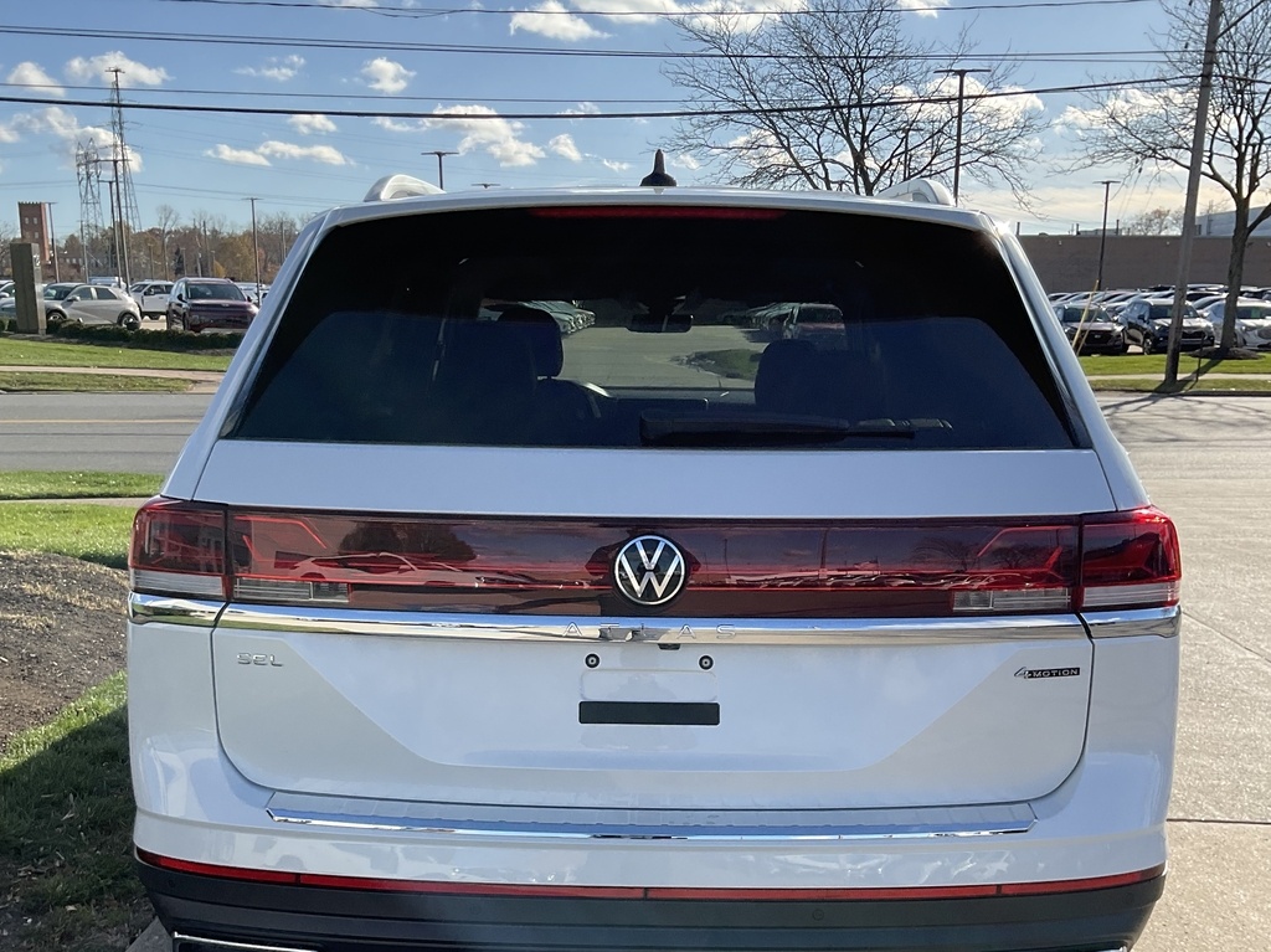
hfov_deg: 61.7
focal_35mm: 29
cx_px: 636
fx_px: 1064
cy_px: 476
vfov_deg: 48.2
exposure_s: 1/1412
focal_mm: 3
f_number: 1.8
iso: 16
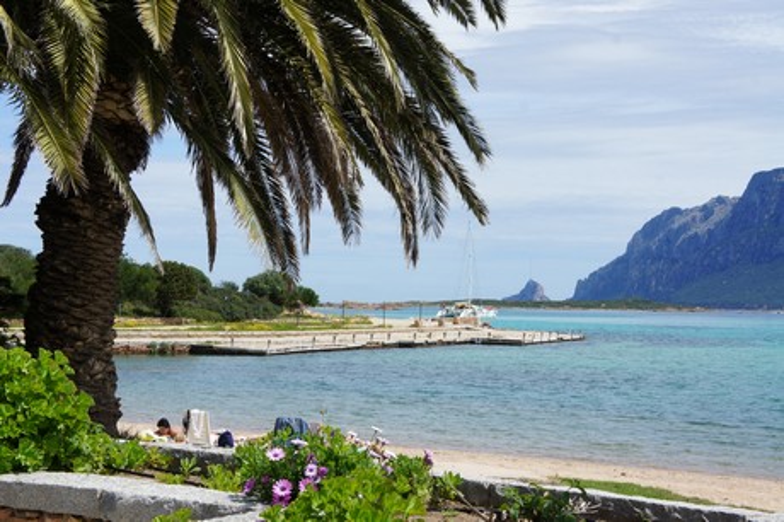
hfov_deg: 31.9
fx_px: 1371
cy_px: 261
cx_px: 392
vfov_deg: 21.5
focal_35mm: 63
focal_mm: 42
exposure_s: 1/250
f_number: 13
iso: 200
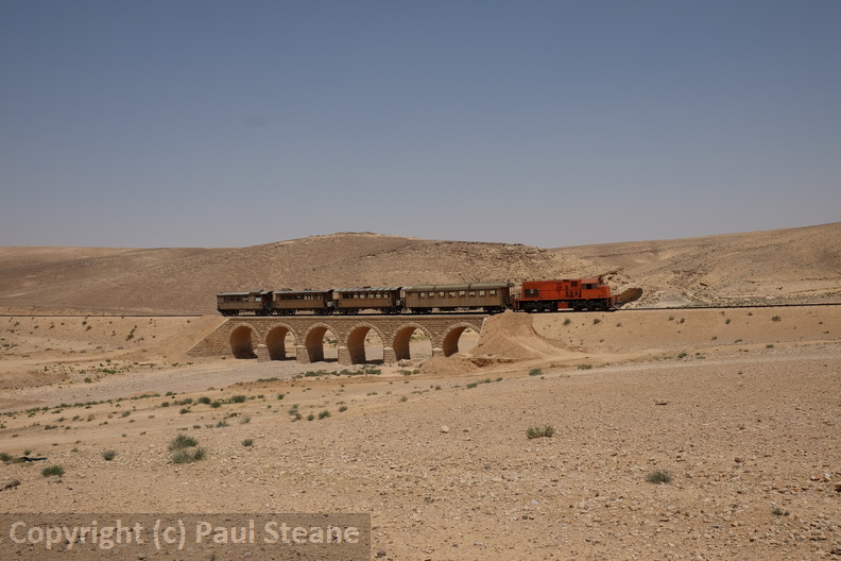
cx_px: 420
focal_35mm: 31
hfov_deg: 60.3
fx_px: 724
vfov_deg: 42.3
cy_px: 280
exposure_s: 1/420
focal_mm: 20.5
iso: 200
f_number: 13
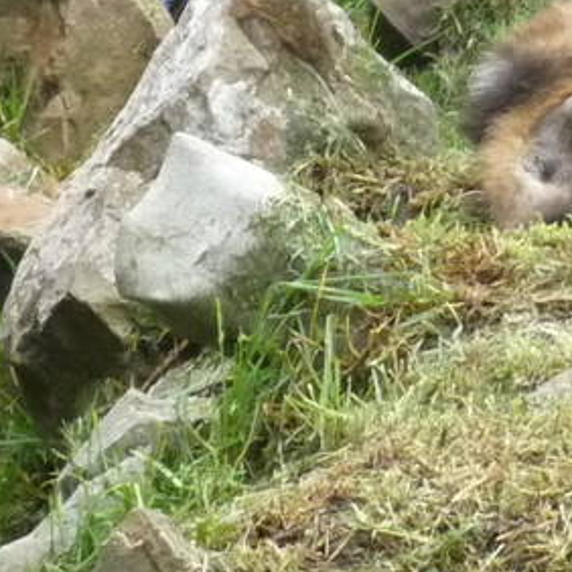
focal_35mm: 562
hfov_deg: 3.1
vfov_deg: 3.1
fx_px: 10507
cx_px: 805
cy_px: -6
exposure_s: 1/200
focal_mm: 19.1
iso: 400
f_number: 4.7
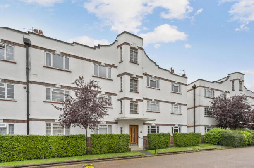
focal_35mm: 14
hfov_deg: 104.3
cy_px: 84
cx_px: 127
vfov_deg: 81.1
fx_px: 99
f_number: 8
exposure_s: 1/125
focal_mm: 14
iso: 250
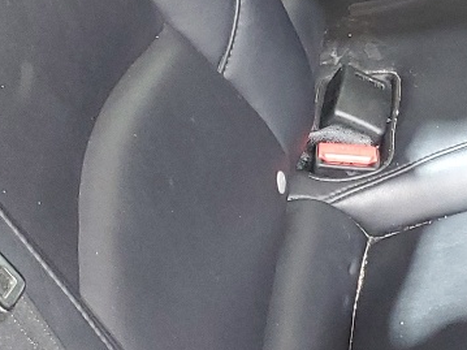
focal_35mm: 116
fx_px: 1564
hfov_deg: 15.5
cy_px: -131
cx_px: 731
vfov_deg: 12.3
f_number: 1.5
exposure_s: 1/11
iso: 140
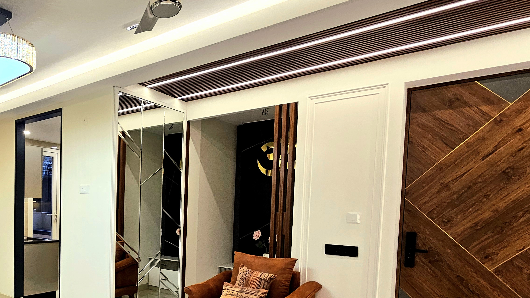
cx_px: 116
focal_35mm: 25
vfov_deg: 44.2
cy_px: 229
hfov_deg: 67.9
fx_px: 351
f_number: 2.2
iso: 80
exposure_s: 1/100
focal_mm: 2.2
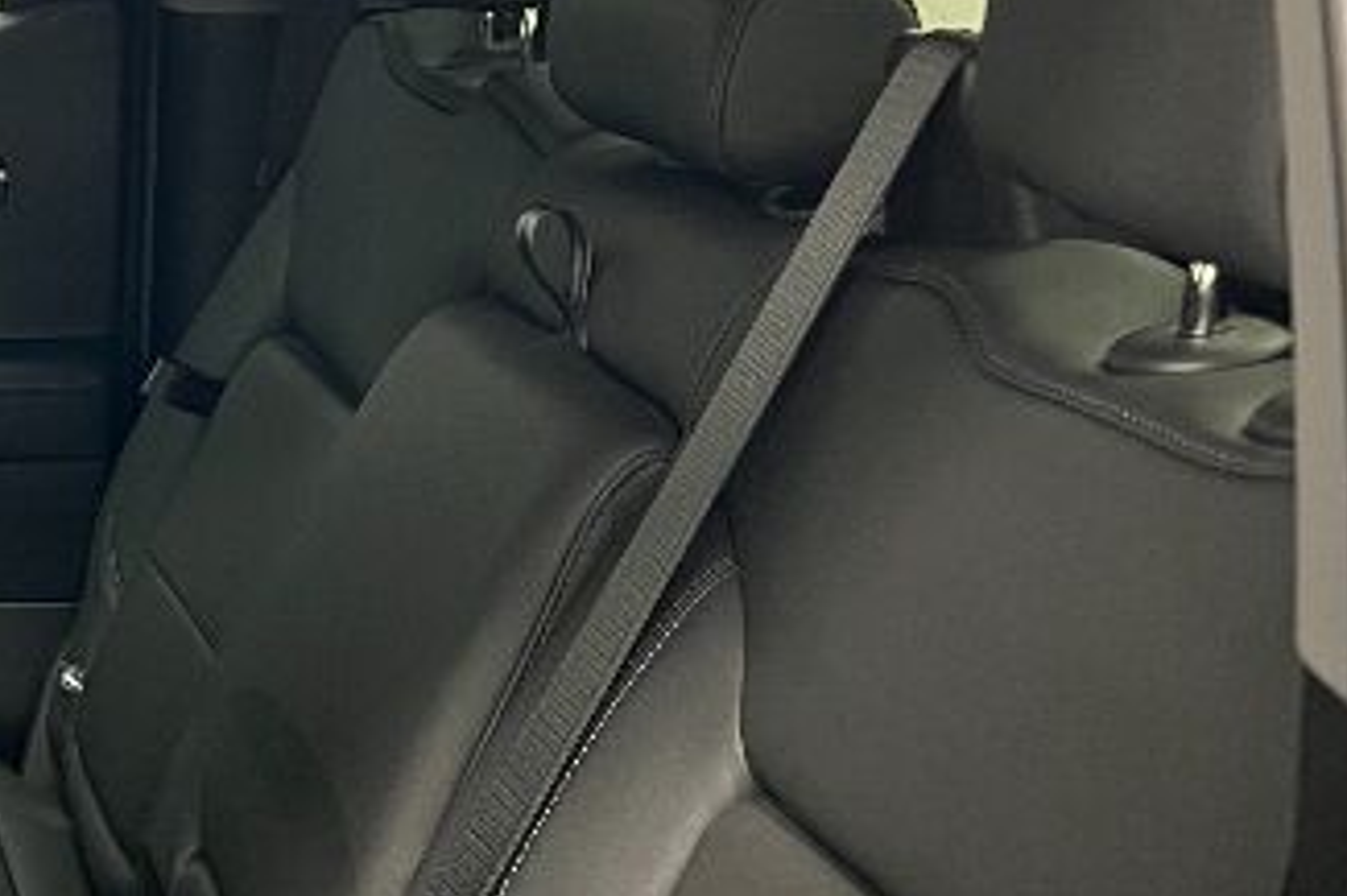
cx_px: -537
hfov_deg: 21.1
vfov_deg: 16.0
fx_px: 3179
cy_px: 648
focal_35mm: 85
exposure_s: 1/40
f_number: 1.5
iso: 500
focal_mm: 5.7
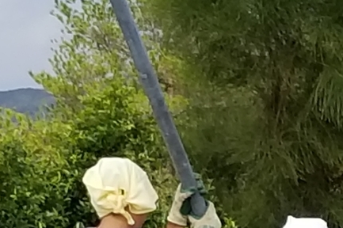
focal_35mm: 75
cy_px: 294
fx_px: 714
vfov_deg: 17.1
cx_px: 216
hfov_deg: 26.9
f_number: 1.7
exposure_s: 1/2179
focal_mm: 4.25
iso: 50
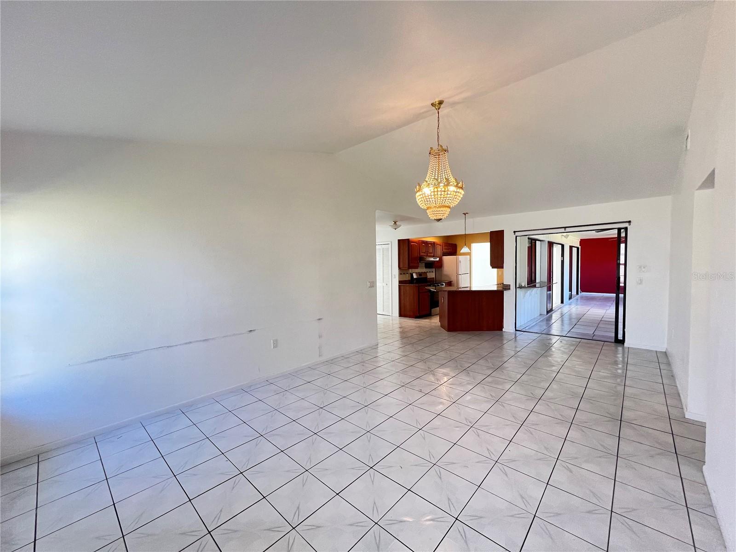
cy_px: 276
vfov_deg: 89.9
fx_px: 276
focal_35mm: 13
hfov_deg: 106.2
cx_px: 368
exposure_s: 1/60
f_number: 1.8
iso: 160
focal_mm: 1.57
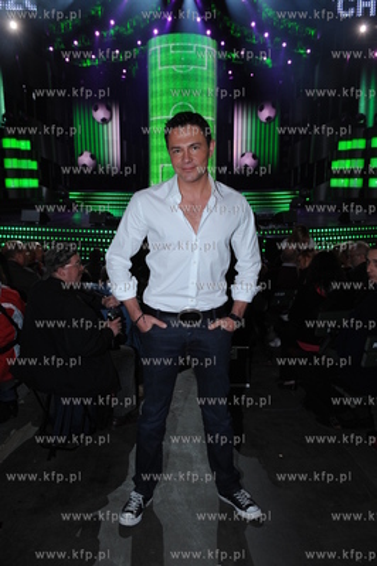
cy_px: 283
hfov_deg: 42.3
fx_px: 488
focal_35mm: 31
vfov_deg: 60.3
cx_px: 188
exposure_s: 1/60
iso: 800
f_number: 5.6
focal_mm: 31
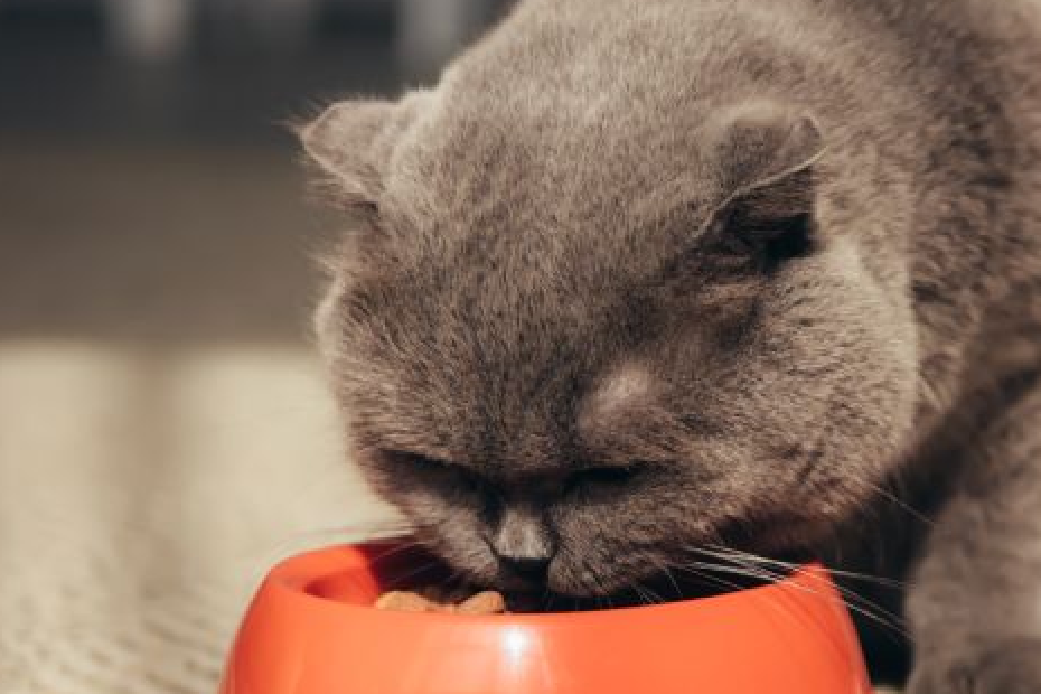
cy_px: 476
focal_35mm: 128
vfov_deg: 10.7
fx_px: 3701
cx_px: 900
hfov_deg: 15.8
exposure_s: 1/500
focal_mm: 70
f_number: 4.5
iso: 250
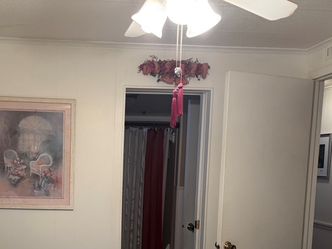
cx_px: 89
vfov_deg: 31.8
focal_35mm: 44
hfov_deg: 41.8
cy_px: 207
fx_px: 422
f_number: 1.6
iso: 80
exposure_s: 1/60
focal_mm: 5.96
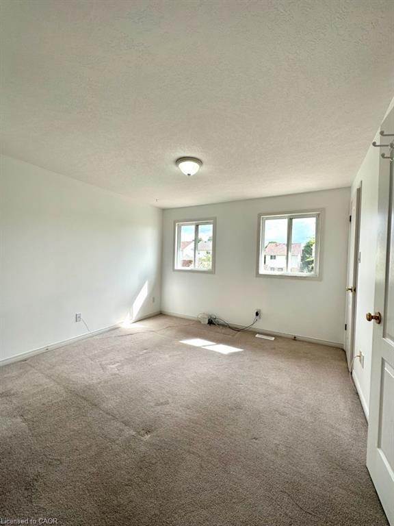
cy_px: 263
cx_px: 197
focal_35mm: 14
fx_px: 212
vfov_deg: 102.1
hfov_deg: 85.7
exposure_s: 1/352
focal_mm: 2.22
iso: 40
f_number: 2.2
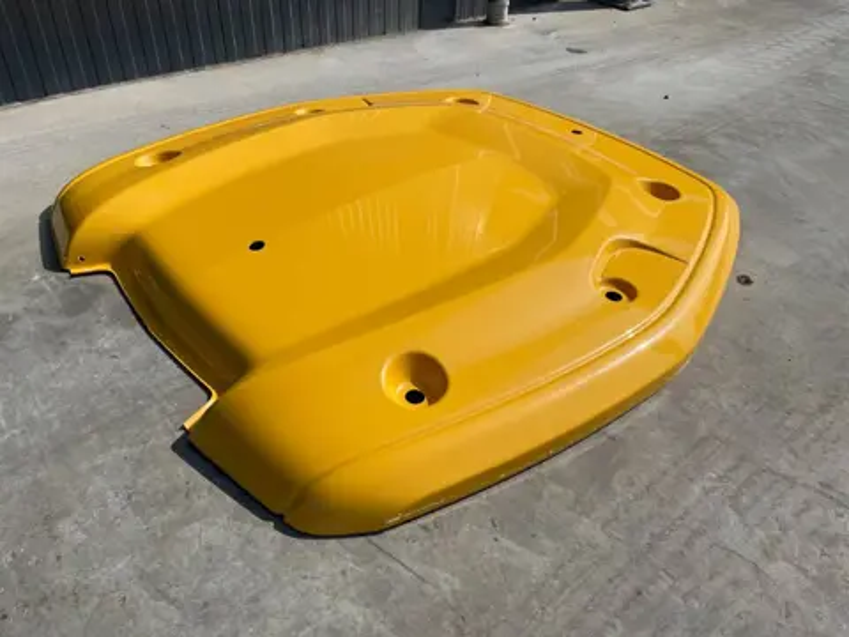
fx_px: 638
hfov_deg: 67.3
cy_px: 318
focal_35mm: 26
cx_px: 424
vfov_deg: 53.1
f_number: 1.6
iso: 32
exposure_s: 1/6135
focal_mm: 4.2
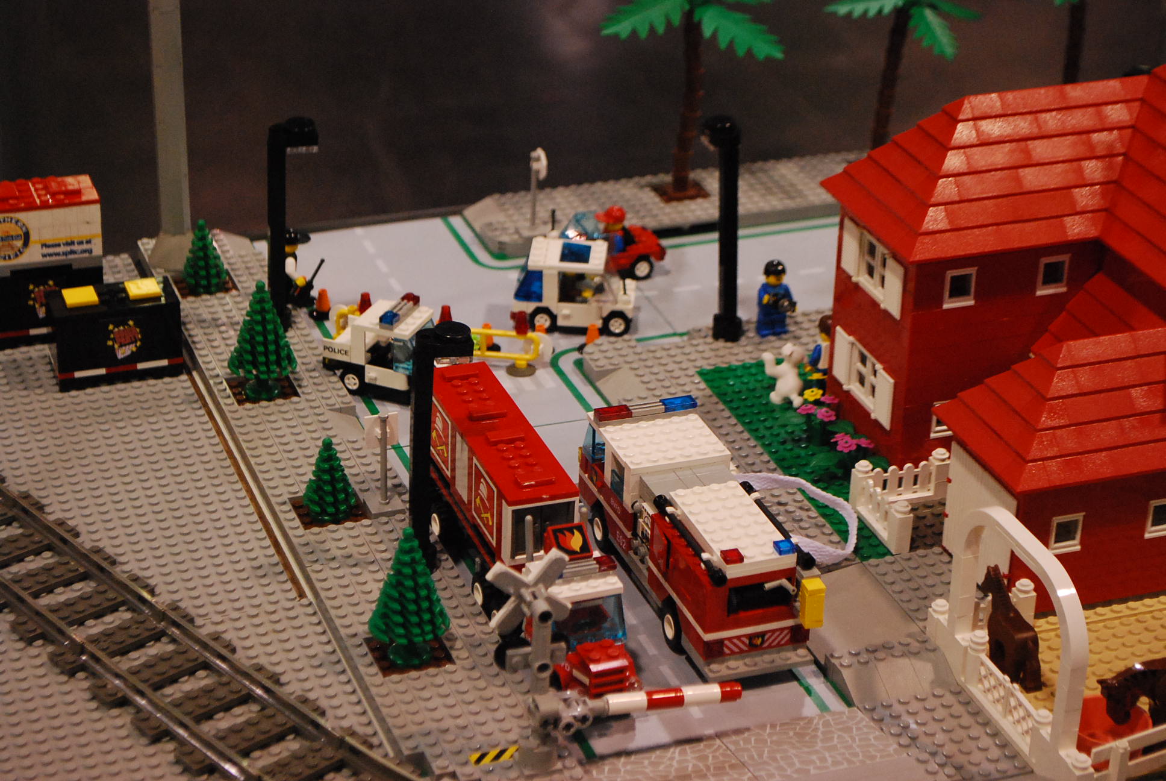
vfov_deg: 16.6
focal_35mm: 82
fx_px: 2675
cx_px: 583
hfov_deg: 24.6
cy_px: 390
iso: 1600
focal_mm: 55
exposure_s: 1/200
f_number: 7.1
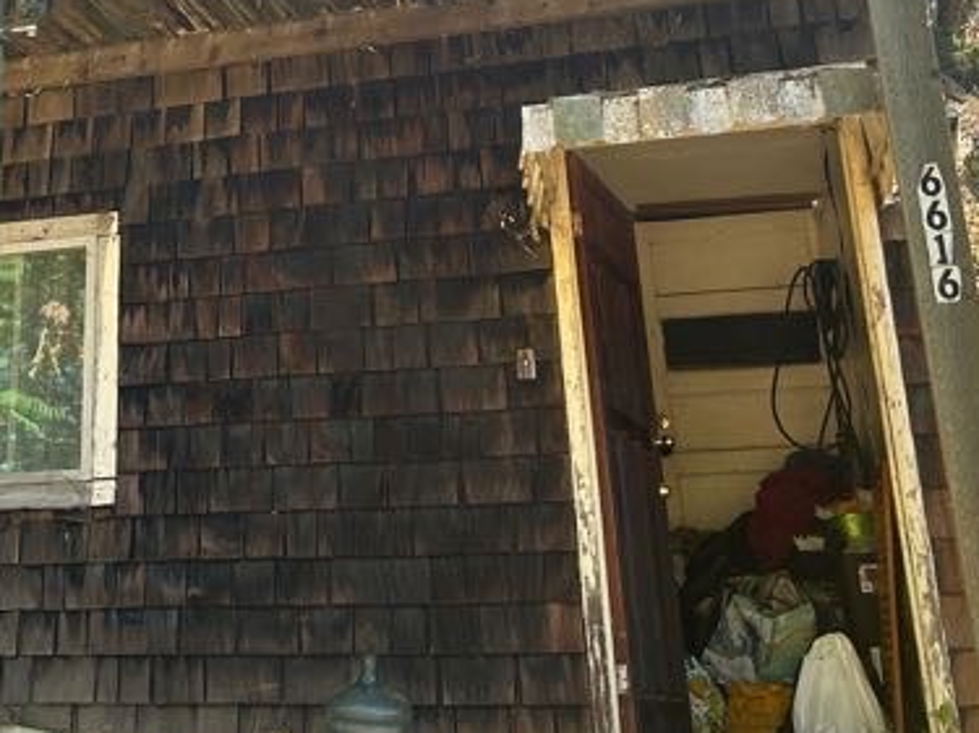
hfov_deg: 32.1
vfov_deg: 24.5
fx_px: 1640
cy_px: 80
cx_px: 151
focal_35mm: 58
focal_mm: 5.7
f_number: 1.5
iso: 50
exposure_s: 1/476
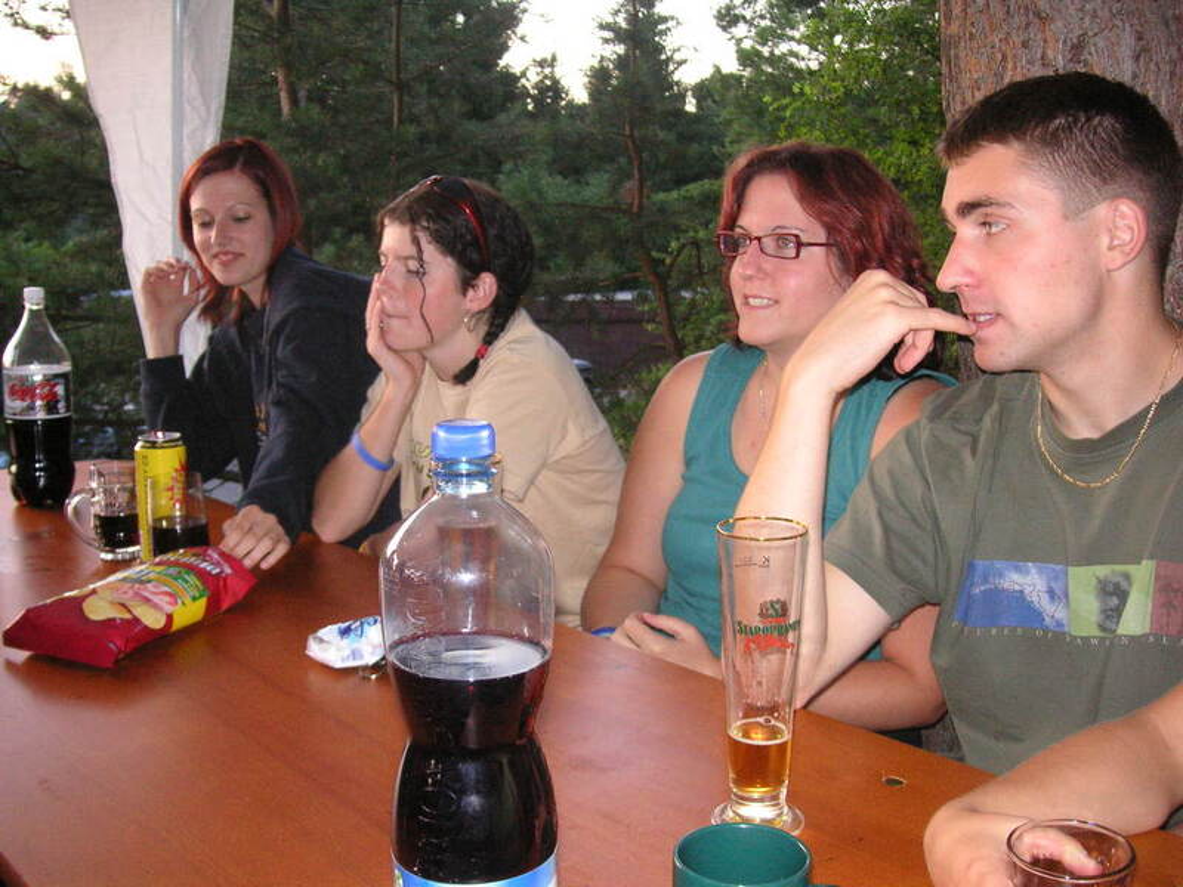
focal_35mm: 37
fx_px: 1264
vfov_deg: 38.7
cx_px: 592
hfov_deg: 50.1
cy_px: 444
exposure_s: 1/45
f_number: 2.8
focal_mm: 6.1
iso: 160
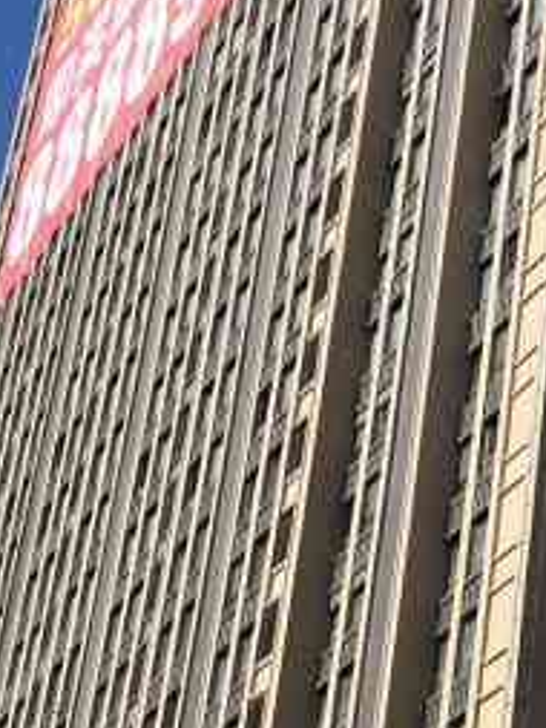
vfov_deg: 17.1
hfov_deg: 13.3
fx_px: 2248
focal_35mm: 107
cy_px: 997
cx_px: 713
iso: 25
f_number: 2.2
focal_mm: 4.15
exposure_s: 1/1789
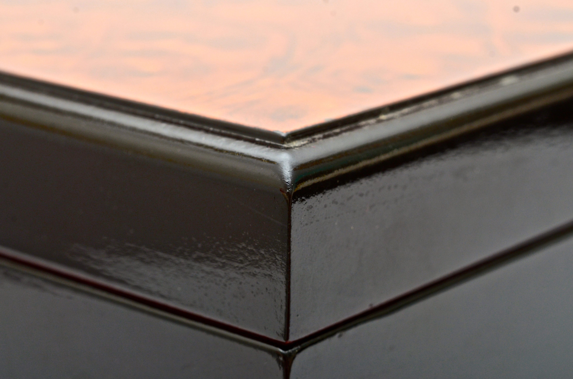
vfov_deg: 16.5
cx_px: 286
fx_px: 1310
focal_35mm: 82
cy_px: 190
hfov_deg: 24.7
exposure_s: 1/250
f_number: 8
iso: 160
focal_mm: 55
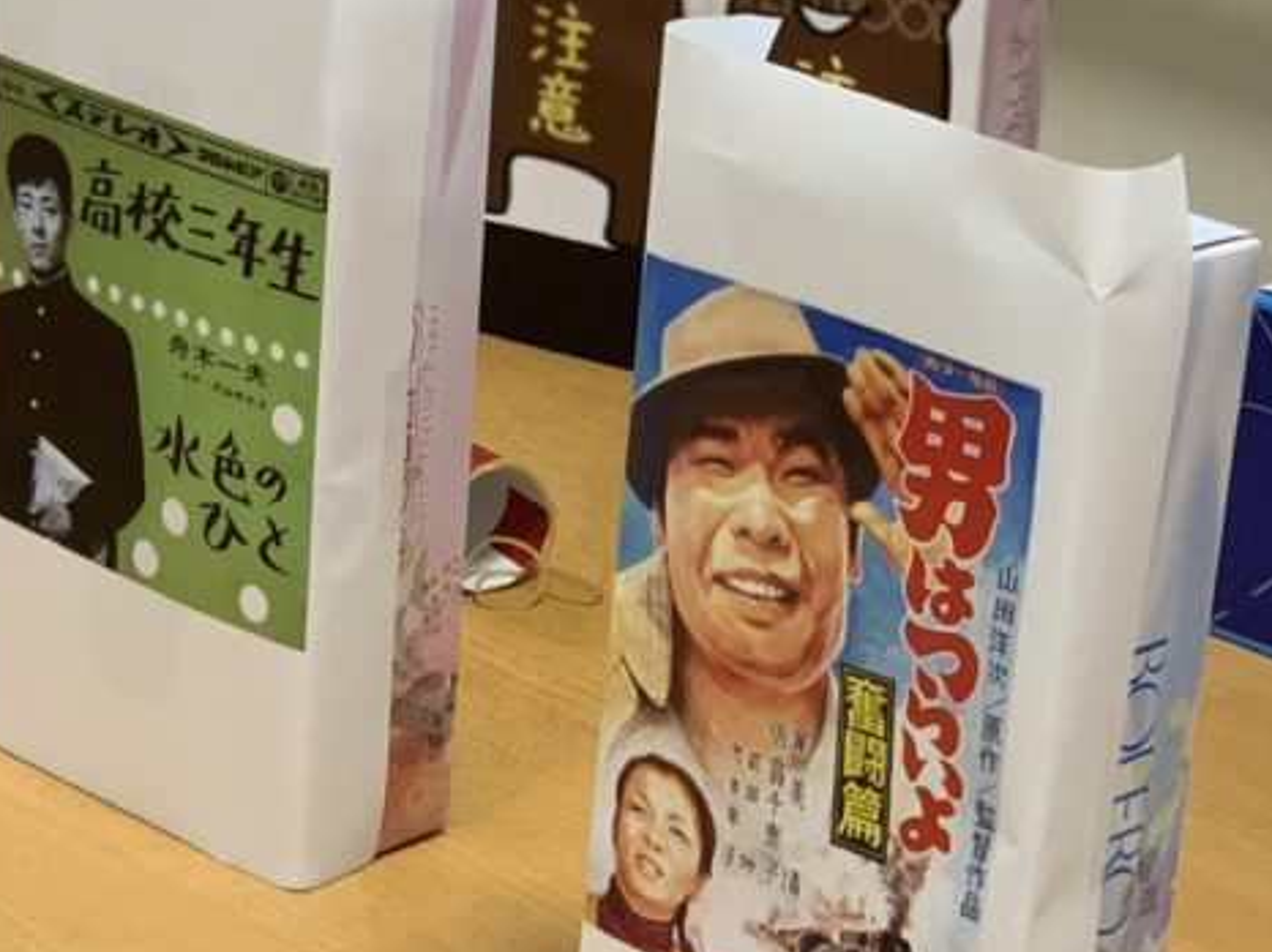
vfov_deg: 11.1
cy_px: 376
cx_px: 298
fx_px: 4921
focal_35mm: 134
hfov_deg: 14.7
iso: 100
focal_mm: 6
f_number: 2.4
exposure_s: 1/60
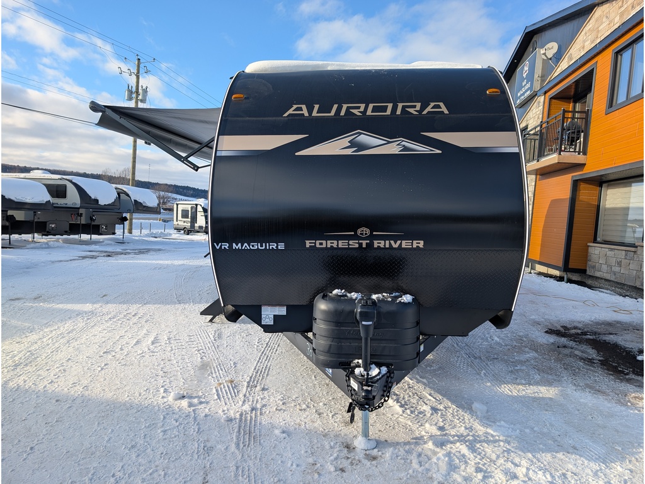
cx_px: 322
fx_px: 447
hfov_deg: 71.6
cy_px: 242
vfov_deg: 56.8
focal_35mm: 24
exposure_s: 1/431
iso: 20
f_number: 1.68
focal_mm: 6.9
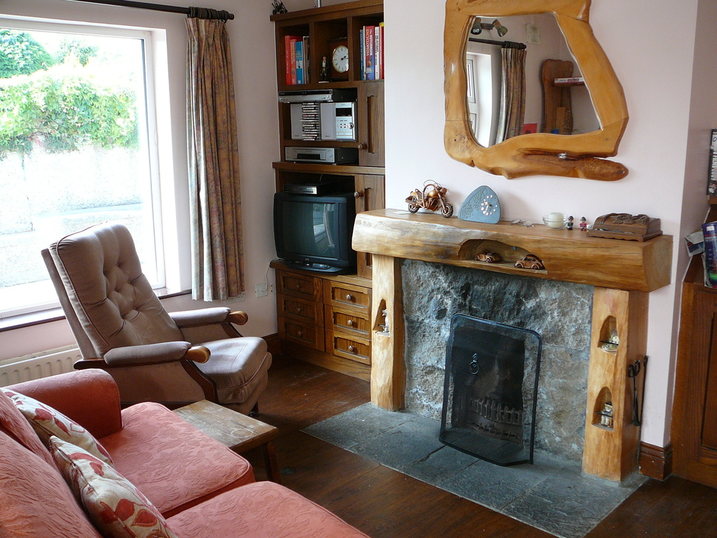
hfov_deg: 52.6
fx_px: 725
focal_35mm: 35
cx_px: 358
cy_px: 269
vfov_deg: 40.7
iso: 100
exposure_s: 1/40
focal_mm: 5.2
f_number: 2.8
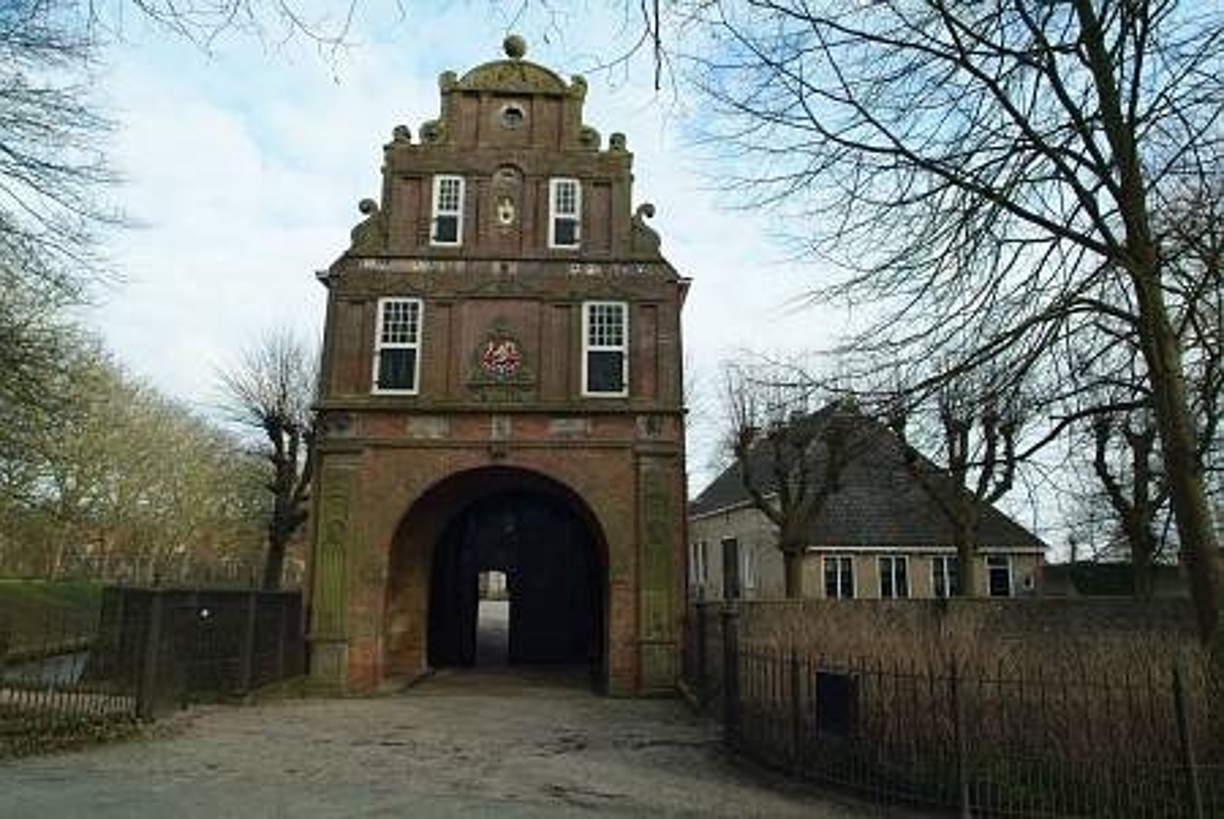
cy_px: 410
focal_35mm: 21
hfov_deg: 81.1
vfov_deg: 59.6
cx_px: 612
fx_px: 715
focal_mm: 14
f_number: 5.6
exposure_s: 1/250
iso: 400
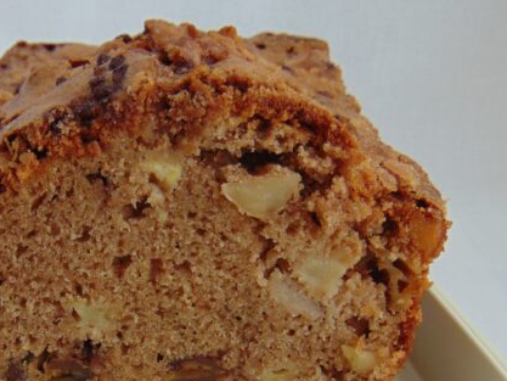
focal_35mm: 42
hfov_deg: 44.3
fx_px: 615
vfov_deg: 33.5
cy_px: 298
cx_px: 178
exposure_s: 1/30
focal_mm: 4.5
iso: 100
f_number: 3
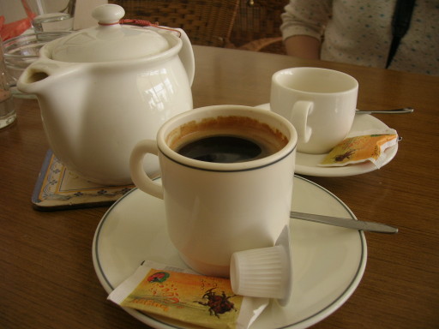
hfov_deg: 54.0
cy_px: 164
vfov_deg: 41.8
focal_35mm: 34
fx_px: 431
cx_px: 220
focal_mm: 5.7
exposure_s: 1/22.7
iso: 50
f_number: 2.9
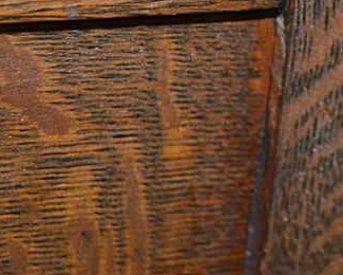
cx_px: 387
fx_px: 1492
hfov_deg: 12.8
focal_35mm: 147
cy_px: -44
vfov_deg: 10.4
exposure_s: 1/60
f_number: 4.5
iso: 2000
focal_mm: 34
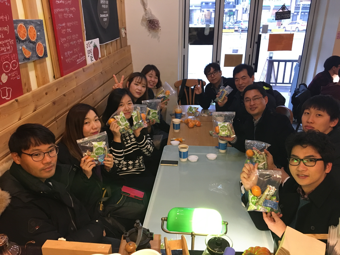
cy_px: 128
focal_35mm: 29
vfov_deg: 48.2
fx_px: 285
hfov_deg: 61.7
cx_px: 170
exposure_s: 1/30
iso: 200
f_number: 2.2
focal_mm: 4.15
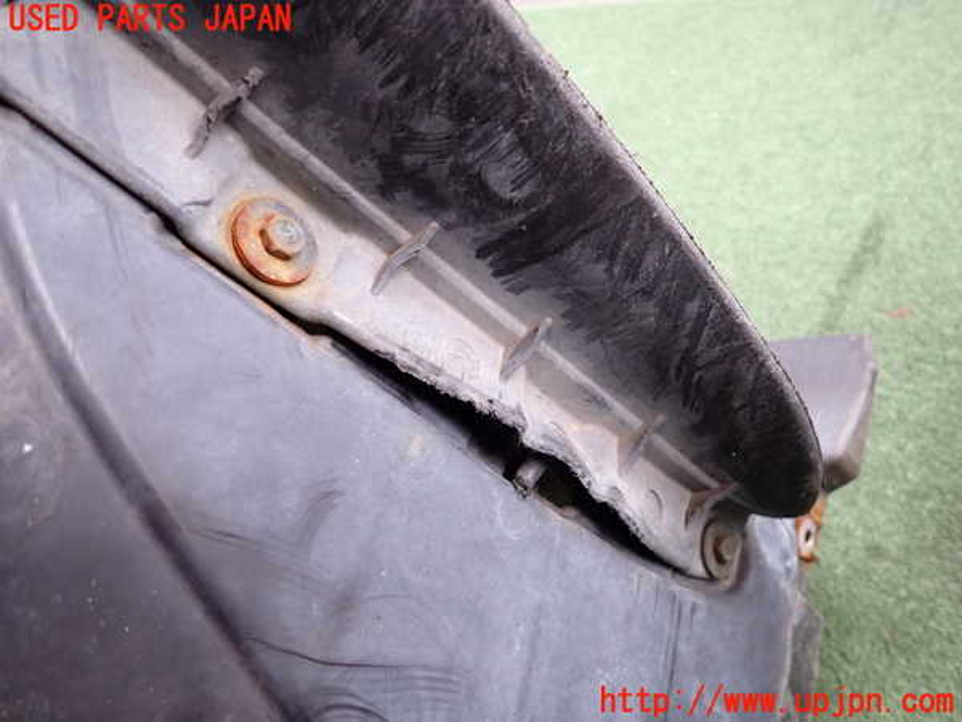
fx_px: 695
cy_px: 361
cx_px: 481
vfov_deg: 54.9
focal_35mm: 25
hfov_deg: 69.4
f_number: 2
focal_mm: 4.5
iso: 200
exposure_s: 1/60
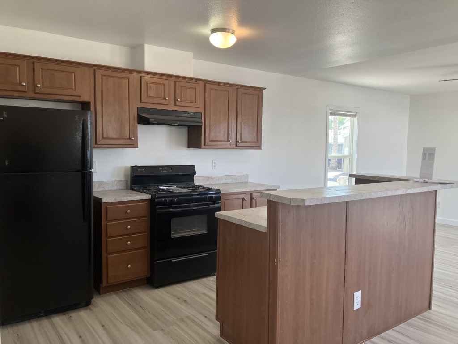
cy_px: 172
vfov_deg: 49.7
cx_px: 229
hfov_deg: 63.4
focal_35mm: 28
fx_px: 370
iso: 50
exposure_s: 1/120
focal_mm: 3.99
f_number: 1.8
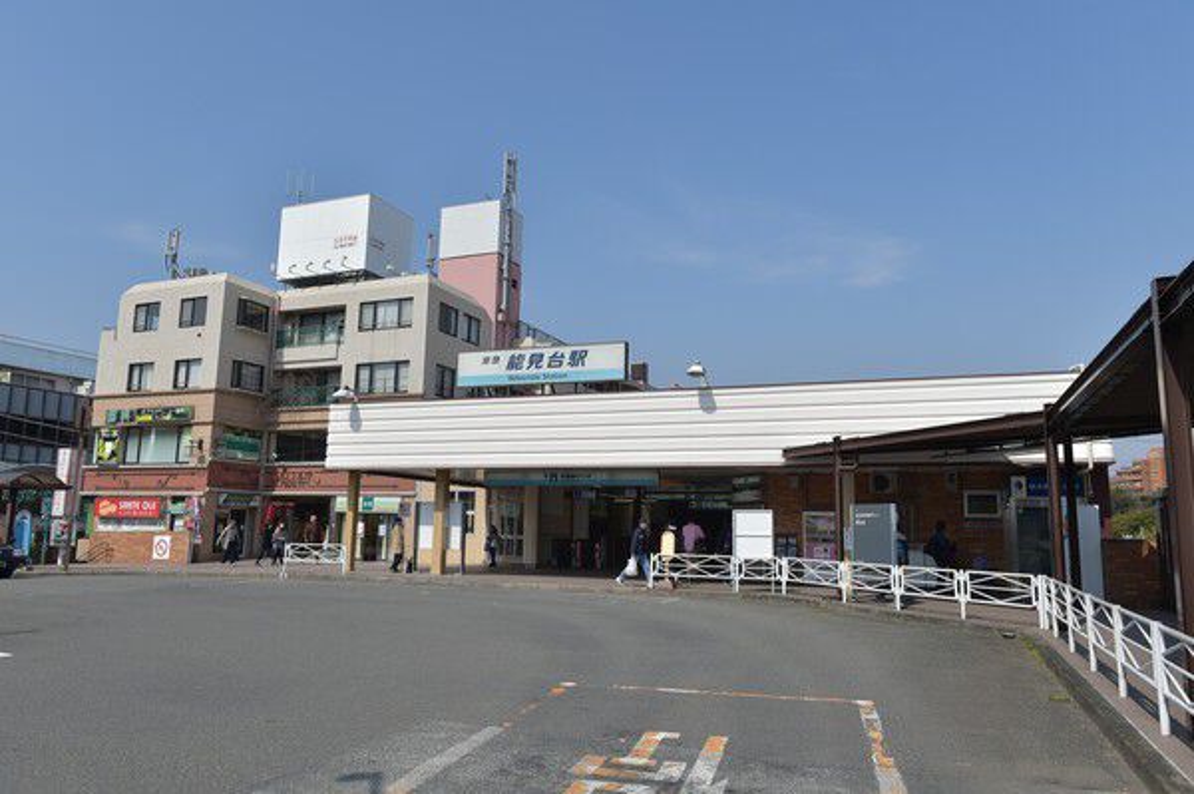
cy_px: 397
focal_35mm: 26
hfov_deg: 69.4
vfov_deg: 49.5
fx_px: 862
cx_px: 597
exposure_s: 1/2000
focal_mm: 26
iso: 400
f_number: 8
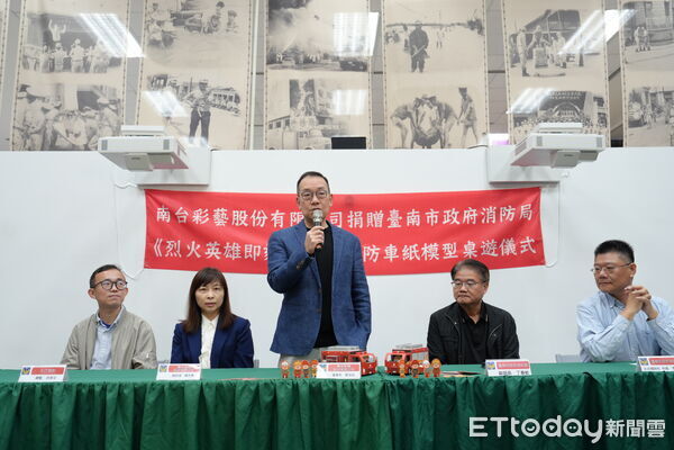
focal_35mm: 32
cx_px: 337
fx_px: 599
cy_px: 225
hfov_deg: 58.7
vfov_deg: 41.1
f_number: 4
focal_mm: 32
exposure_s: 1/80
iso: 640
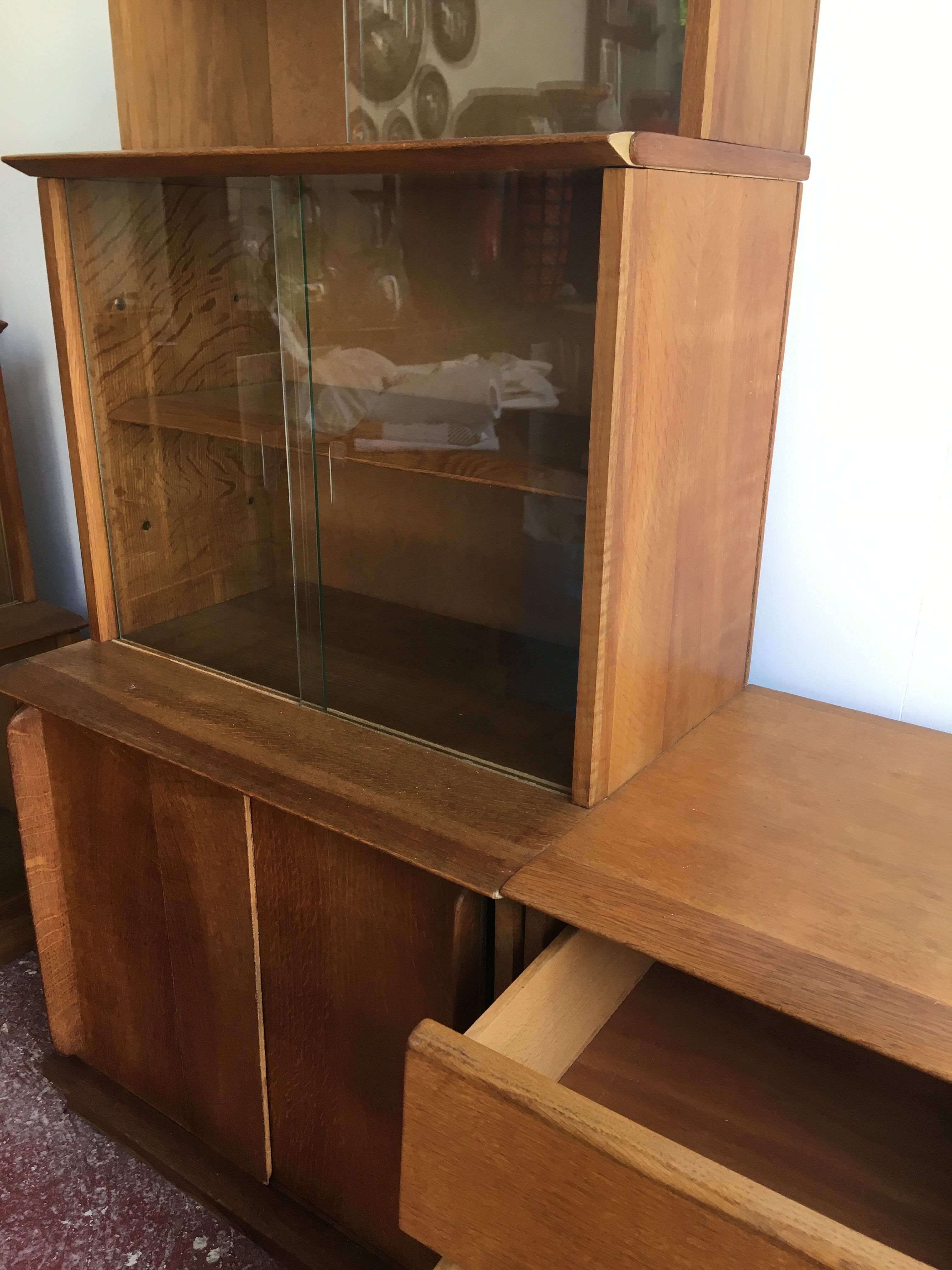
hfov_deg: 48.2
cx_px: 476
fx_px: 1063
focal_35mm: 29
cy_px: 635
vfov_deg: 61.7
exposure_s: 1/33
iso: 32
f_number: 2.2
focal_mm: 4.15
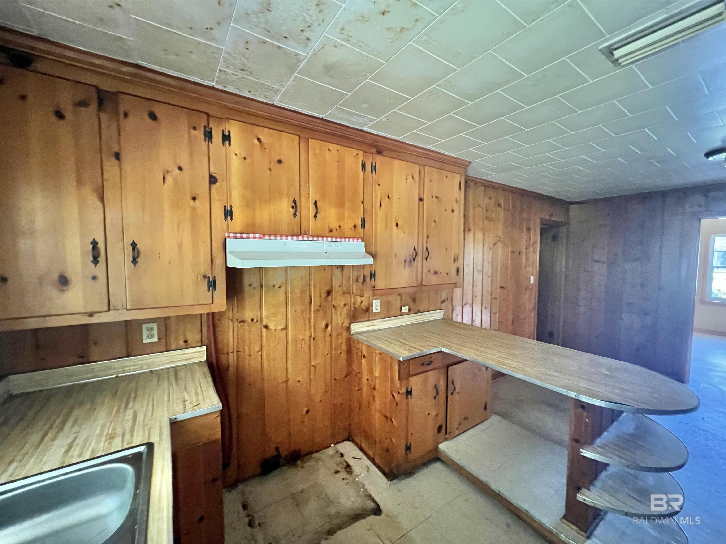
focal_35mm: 13
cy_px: 272
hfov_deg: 106.2
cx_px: 363
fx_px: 273
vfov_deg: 89.9
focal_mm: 1.57
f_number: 1.8
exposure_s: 1/51
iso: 1000
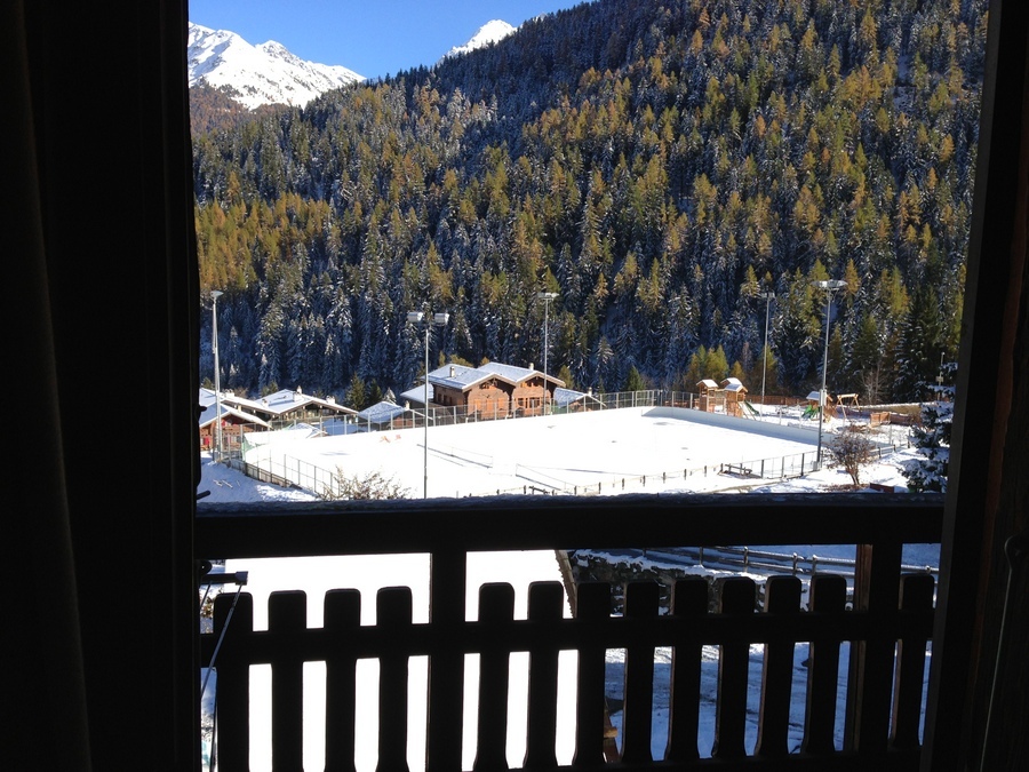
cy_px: 386
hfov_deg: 55.4
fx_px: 981
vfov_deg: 42.9
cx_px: 514
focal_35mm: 33
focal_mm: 4.13
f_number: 2.4
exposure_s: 1/951
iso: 50
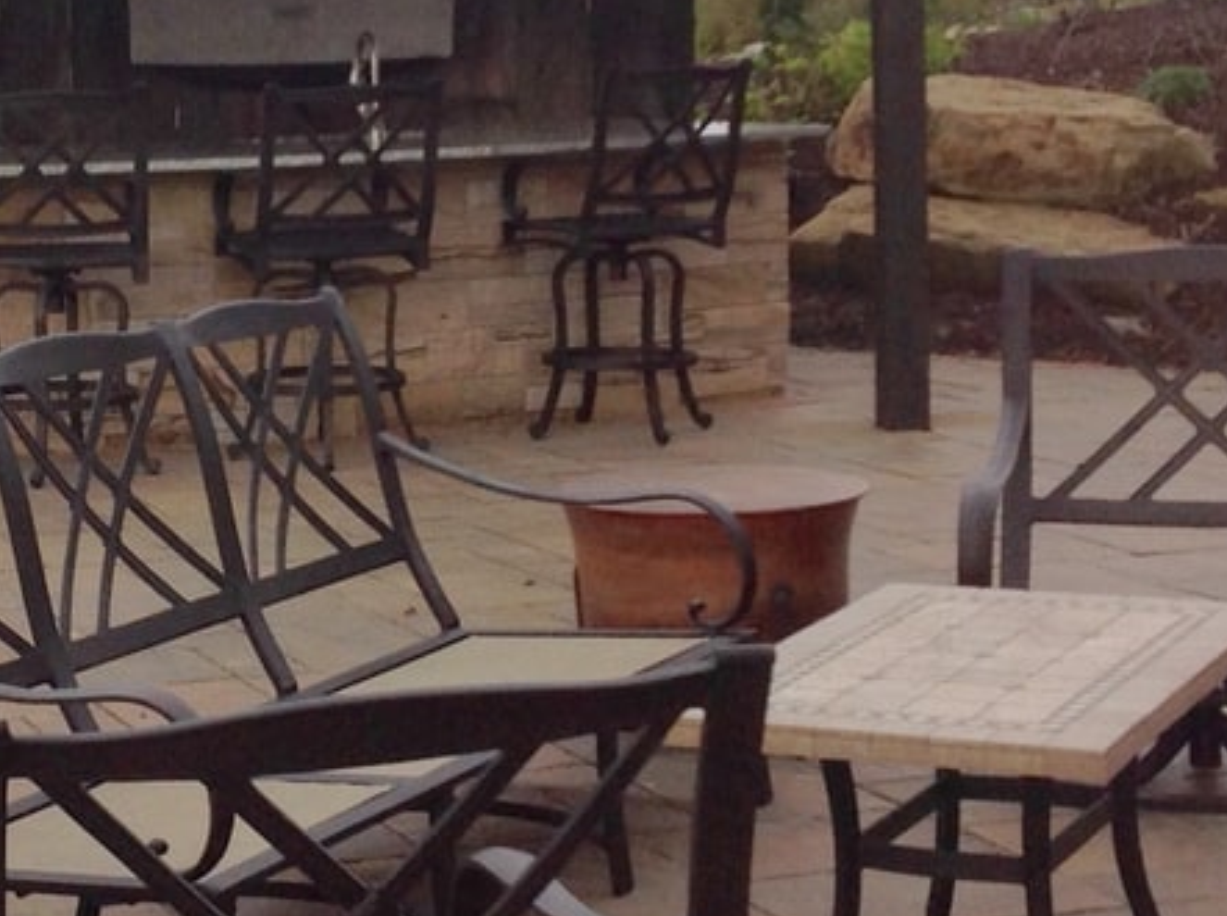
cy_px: 203
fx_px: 3751
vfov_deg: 13.9
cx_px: 79
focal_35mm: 106
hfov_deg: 18.2
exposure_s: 1/593
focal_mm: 4.28
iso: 50
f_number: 2.4
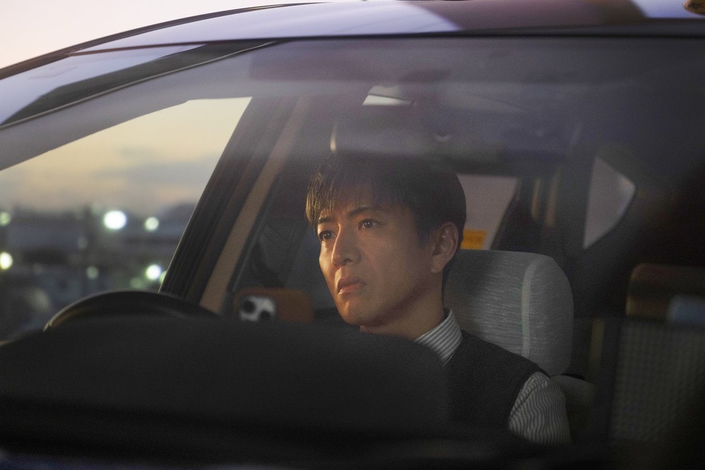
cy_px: 235
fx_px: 2056
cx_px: 352
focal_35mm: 105
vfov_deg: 13.0
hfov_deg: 19.5
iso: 3200
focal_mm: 105
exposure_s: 1/100
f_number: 4
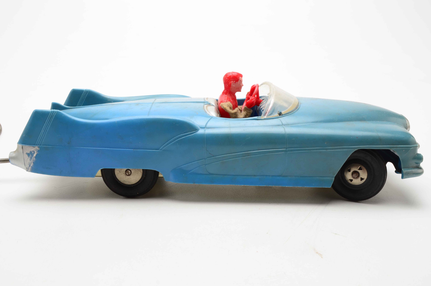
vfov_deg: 32.9
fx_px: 484
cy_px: 143
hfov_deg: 48.0
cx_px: 216
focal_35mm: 40
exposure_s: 1/160
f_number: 20
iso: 100
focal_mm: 27
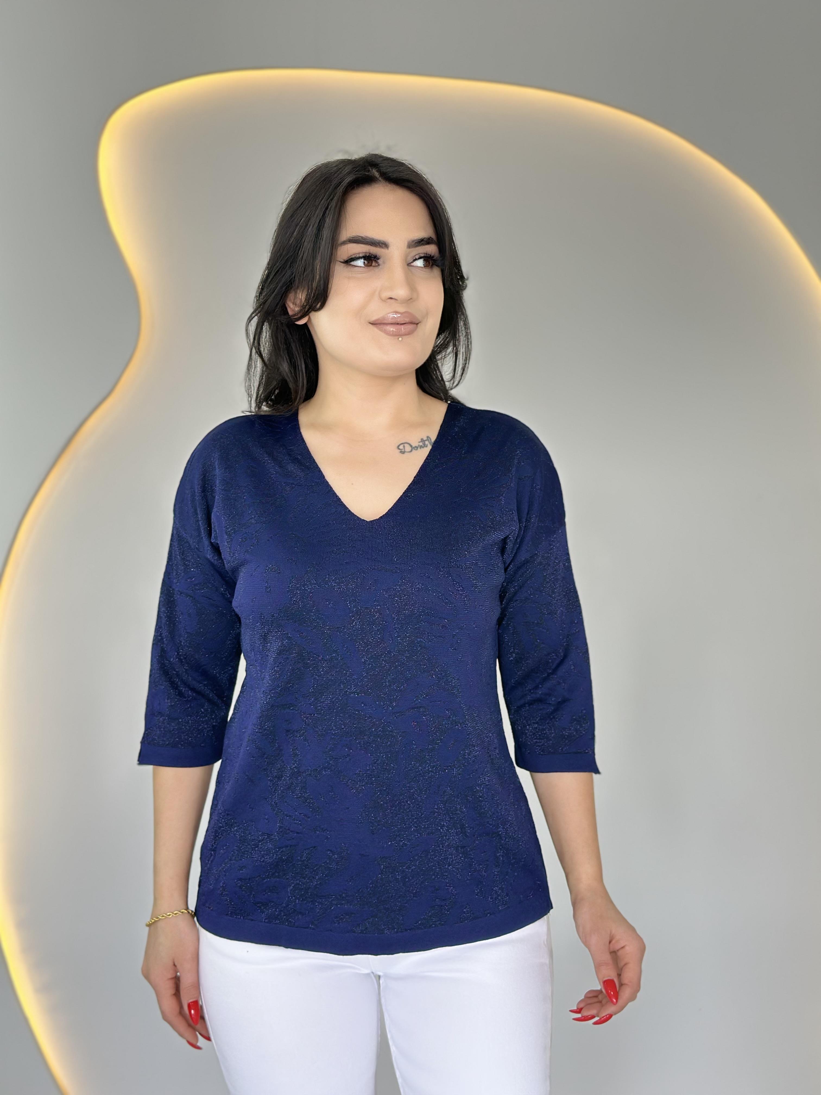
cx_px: 410
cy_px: 548
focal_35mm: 48
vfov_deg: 39.7
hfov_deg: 30.3
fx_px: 1518
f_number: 1.78
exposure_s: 1/139
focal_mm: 6.86
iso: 100
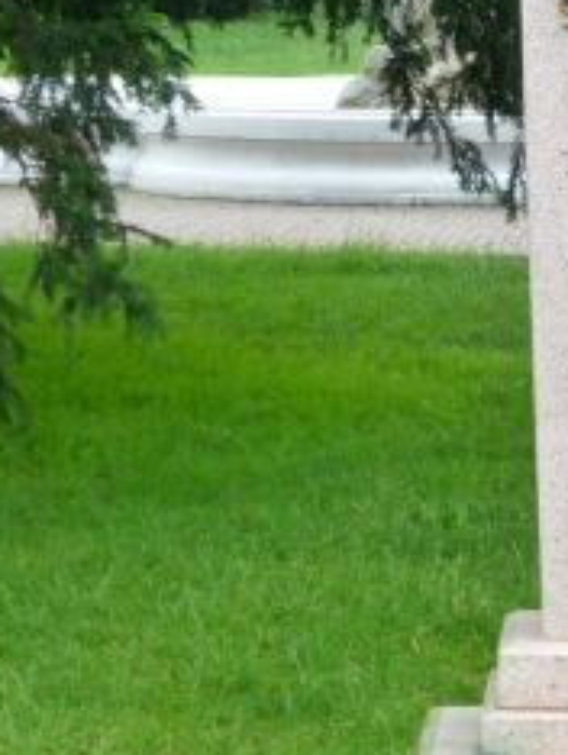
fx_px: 4368
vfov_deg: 9.8
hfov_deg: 7.4
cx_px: 602
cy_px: 74
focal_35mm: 200
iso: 320
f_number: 5.2
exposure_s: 1/60
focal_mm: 15.1
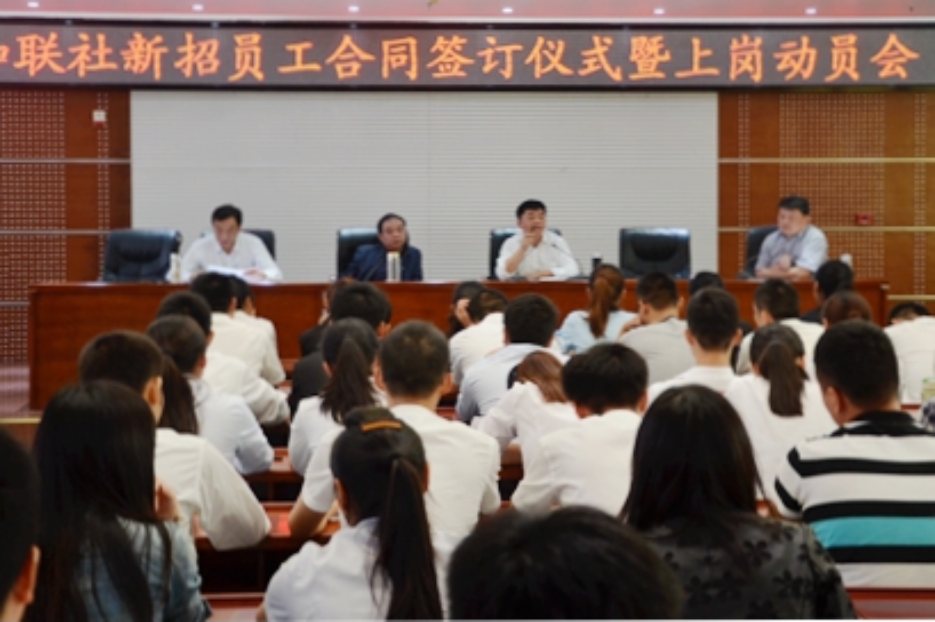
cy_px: 231
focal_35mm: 76
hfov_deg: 26.7
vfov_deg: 17.9
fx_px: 1972
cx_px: 501
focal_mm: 40
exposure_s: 1/60
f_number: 4.5
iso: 400
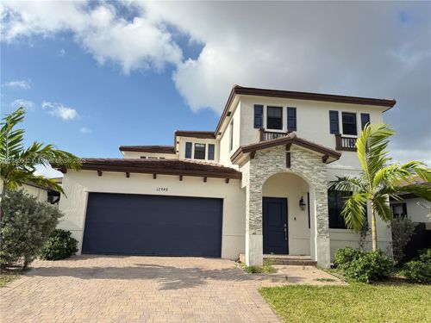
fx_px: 299
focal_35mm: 24
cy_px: 162
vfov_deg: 56.8
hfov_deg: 71.6
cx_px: 216
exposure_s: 1/2907
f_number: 1.78
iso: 80
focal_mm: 6.76
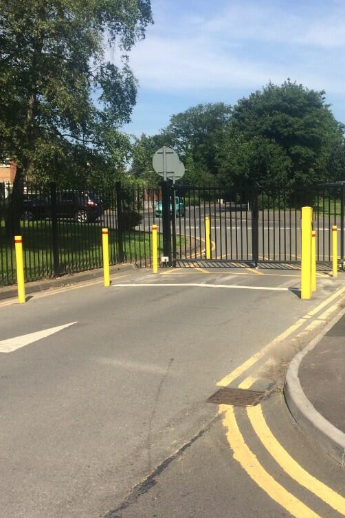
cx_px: 303
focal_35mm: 41
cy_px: 261
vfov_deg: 47.4
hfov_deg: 31.3
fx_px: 589
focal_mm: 4.15
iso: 32
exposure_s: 1/2053
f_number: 2.2
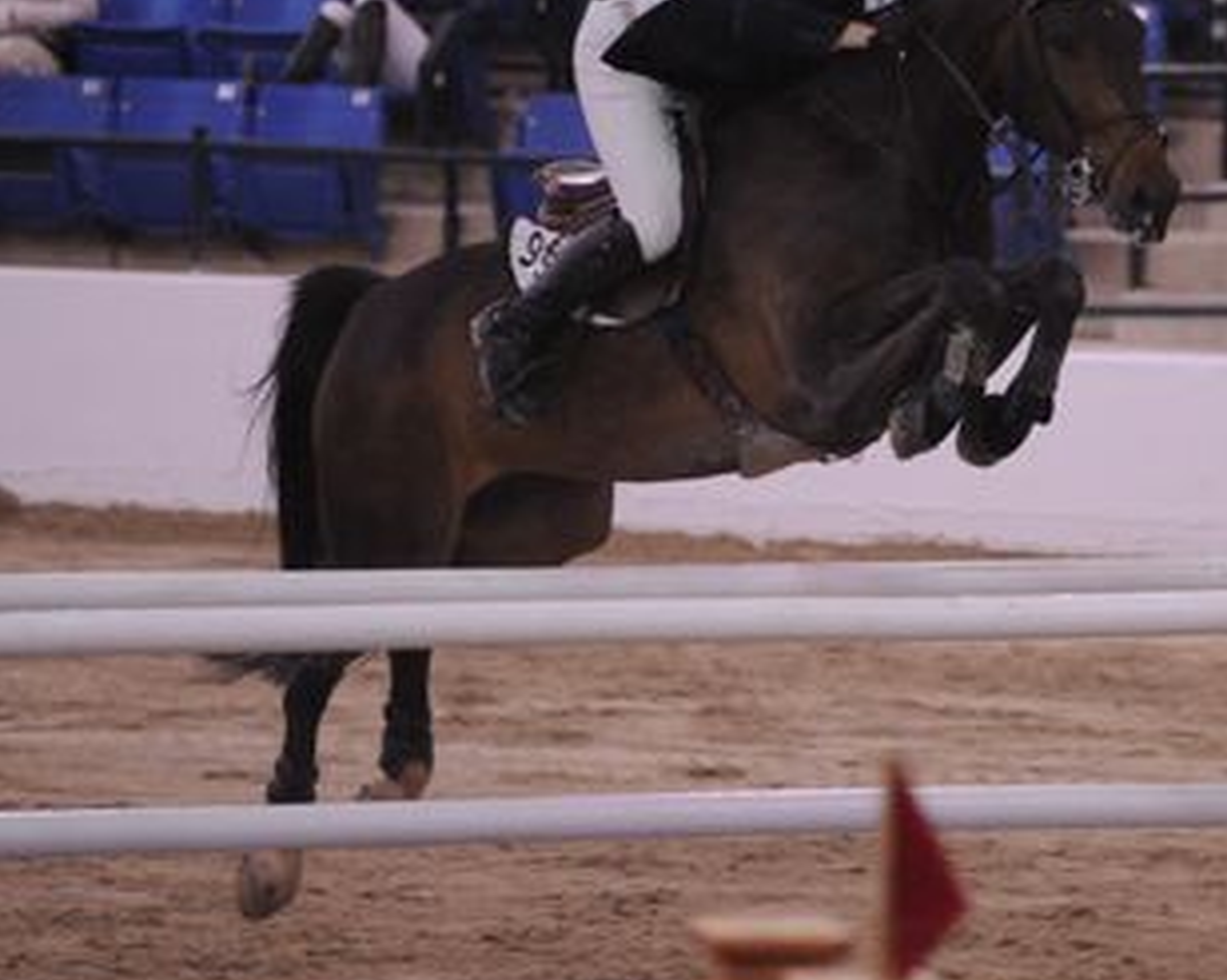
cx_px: 944
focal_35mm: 390
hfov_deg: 5.0
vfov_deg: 4.0
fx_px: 14154
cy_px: 231
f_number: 2.8
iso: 5000
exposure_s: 1/400
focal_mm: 200
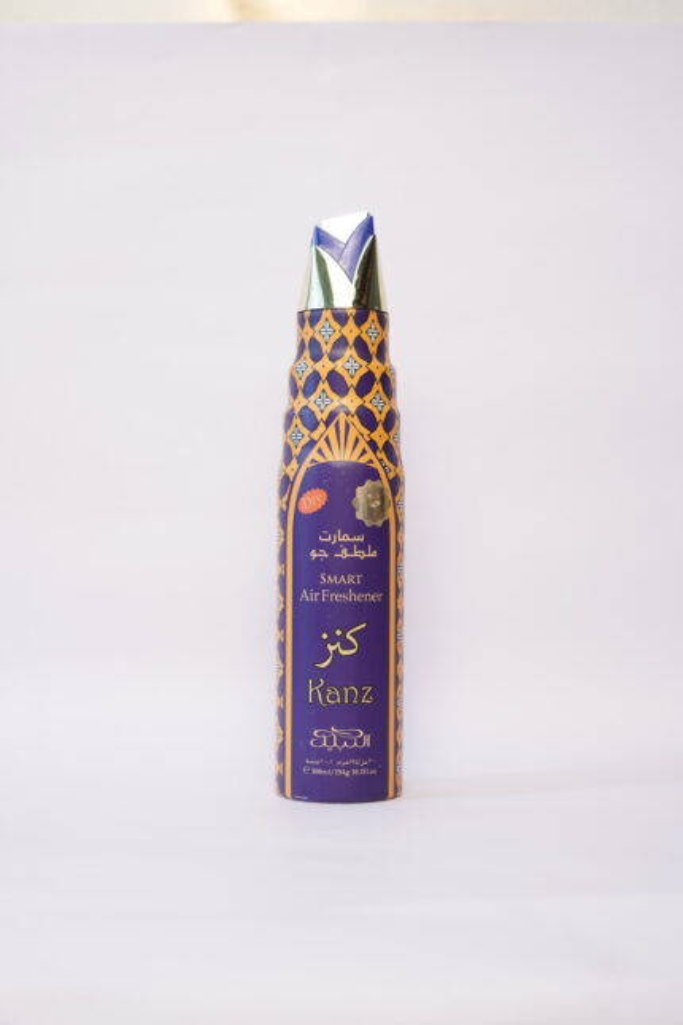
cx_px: 342
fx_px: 1423
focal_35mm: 50
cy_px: 512
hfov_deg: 27.0
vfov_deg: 39.6
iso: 800
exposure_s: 1/160
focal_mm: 50
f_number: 4.5
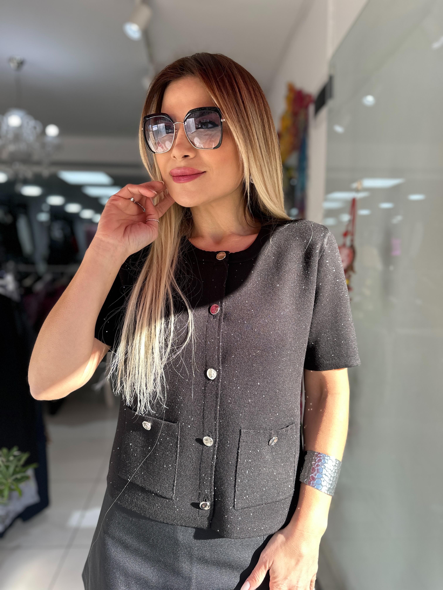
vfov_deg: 71.6
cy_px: 295
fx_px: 410
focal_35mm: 24
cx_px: 222
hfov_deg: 56.8
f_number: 1.78
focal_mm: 6.86
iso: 80
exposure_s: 1/469
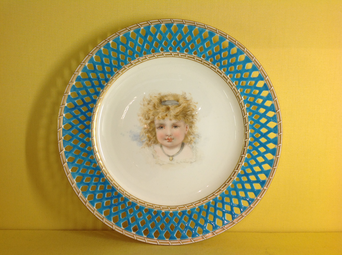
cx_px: 171
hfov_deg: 52.7
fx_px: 345
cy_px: 128
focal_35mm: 35
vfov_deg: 40.6
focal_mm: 4.28
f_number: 2.4
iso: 50
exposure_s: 1/40
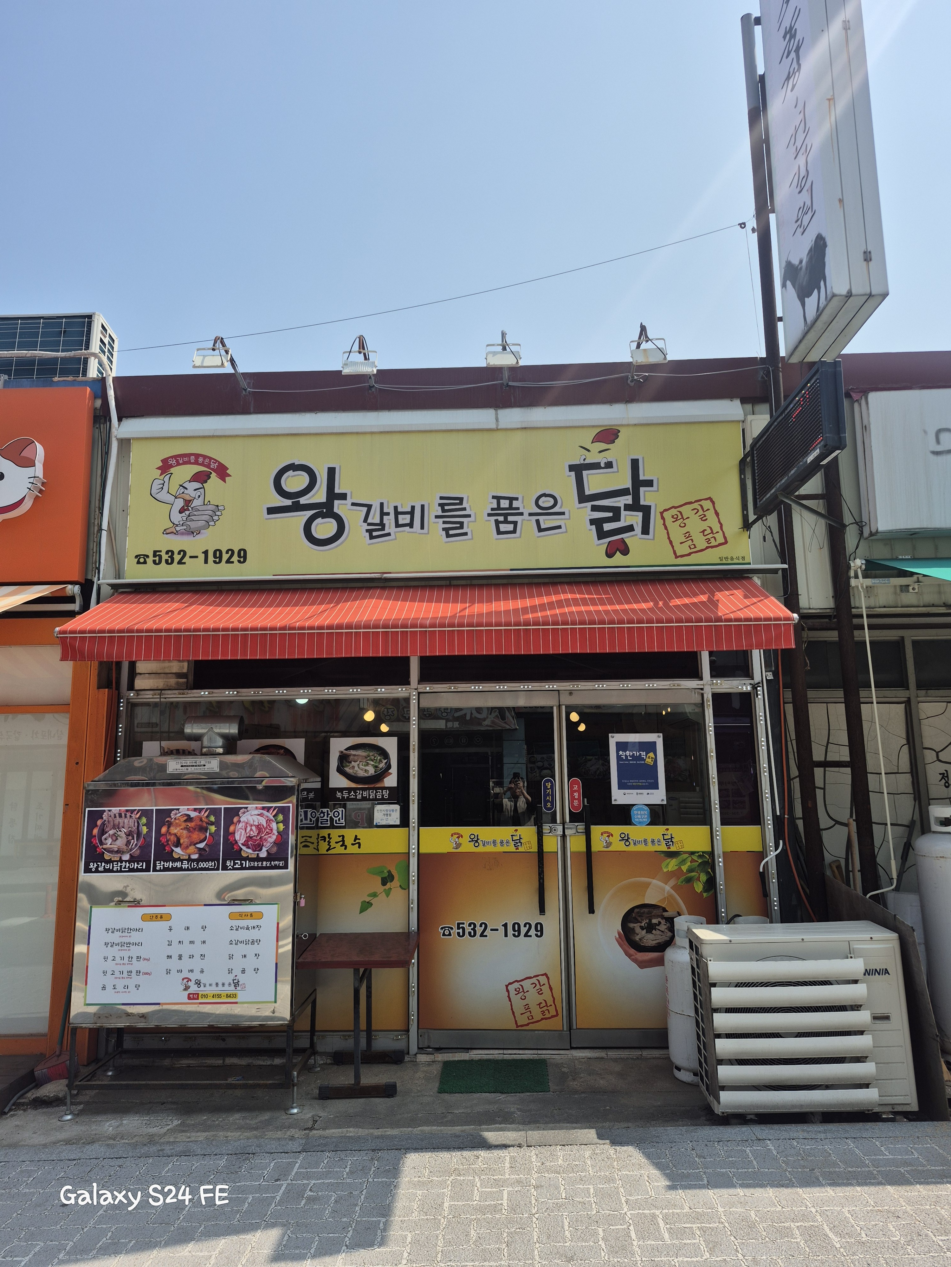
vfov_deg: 73.9
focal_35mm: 23
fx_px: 843
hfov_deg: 58.9
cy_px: 634
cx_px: 476
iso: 25
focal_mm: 5.4
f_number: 1.8
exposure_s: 1/2080
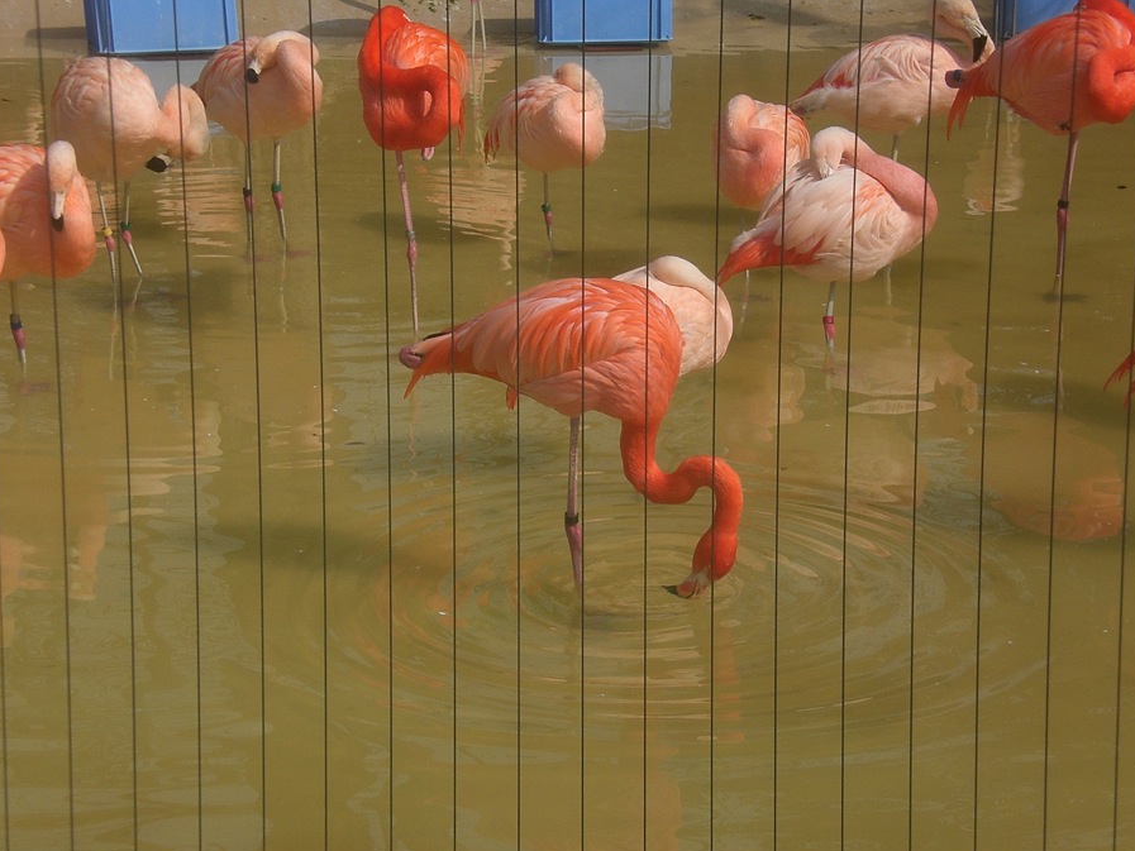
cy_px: 402
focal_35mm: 97
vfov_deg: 15.2
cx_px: 623
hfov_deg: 20.2
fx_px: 3181
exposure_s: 1/320
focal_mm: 14.49
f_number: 7.1
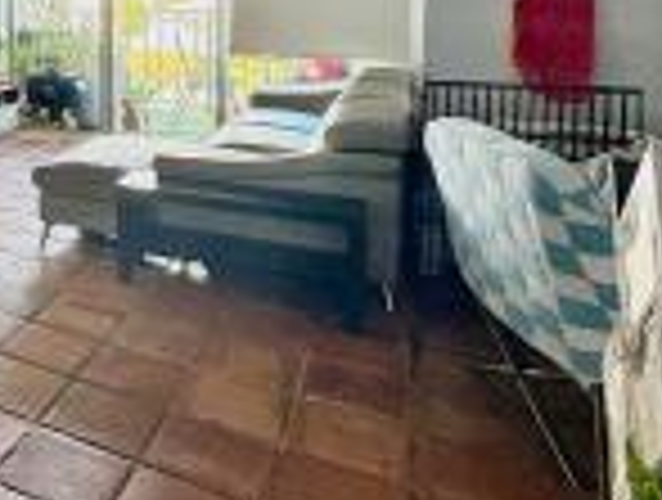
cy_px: 50
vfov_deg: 35.6
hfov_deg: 37.4
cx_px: -126
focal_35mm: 38
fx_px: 728
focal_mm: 2.22
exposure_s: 1/60
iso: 400
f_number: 2.2
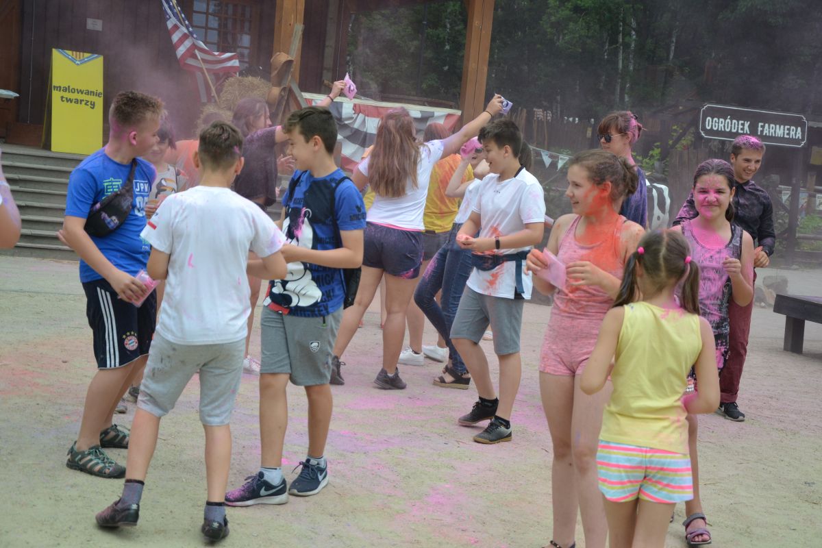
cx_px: 411
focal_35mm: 60
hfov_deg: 33.4
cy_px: 274
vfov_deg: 22.6
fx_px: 1370
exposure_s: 1/1000
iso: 400
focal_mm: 40
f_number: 4.5
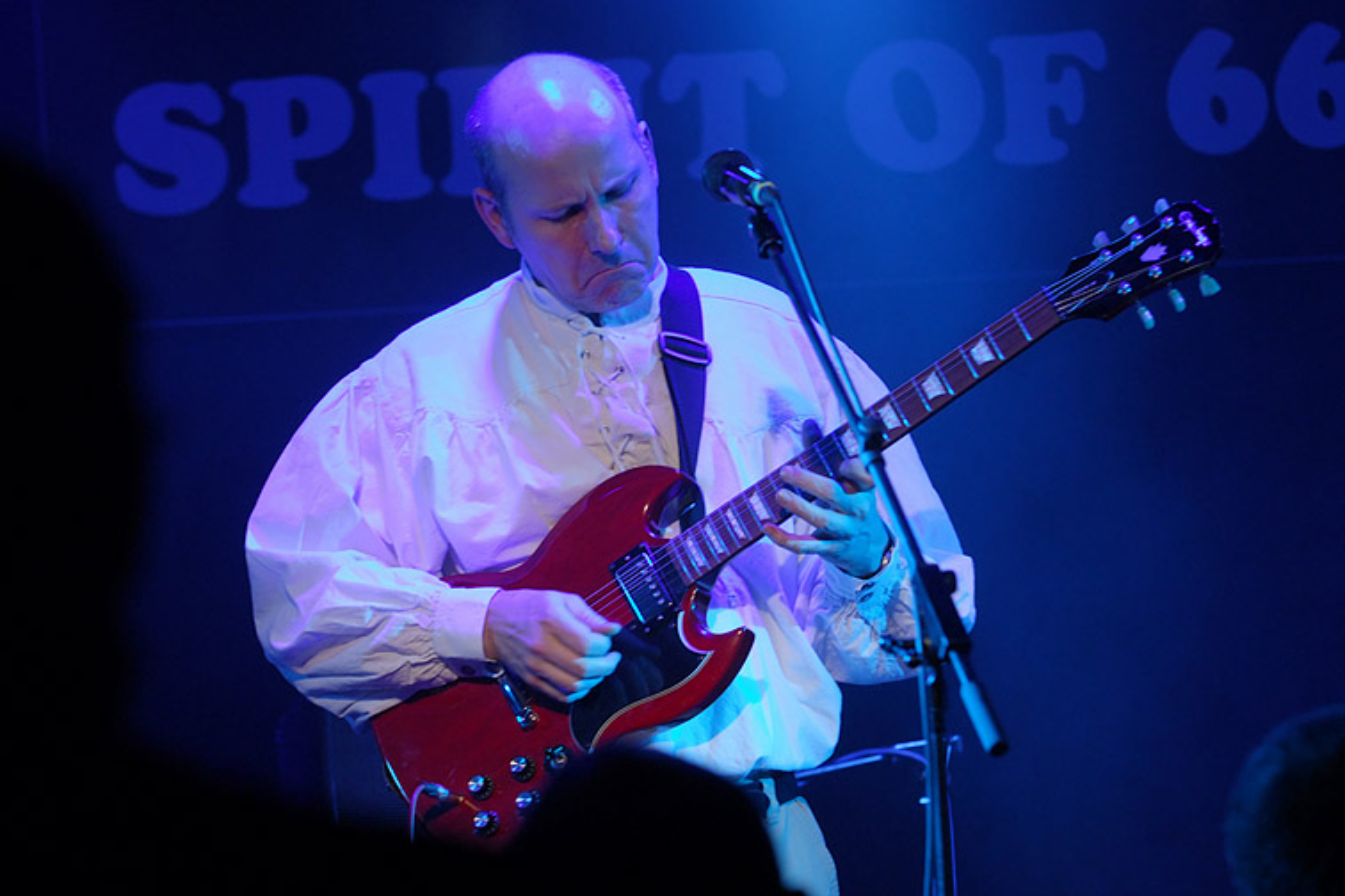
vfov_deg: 8.3
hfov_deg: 12.5
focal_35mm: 165
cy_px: 448
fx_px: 6164
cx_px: 672
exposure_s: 1/50
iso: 400
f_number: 3.5
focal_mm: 110
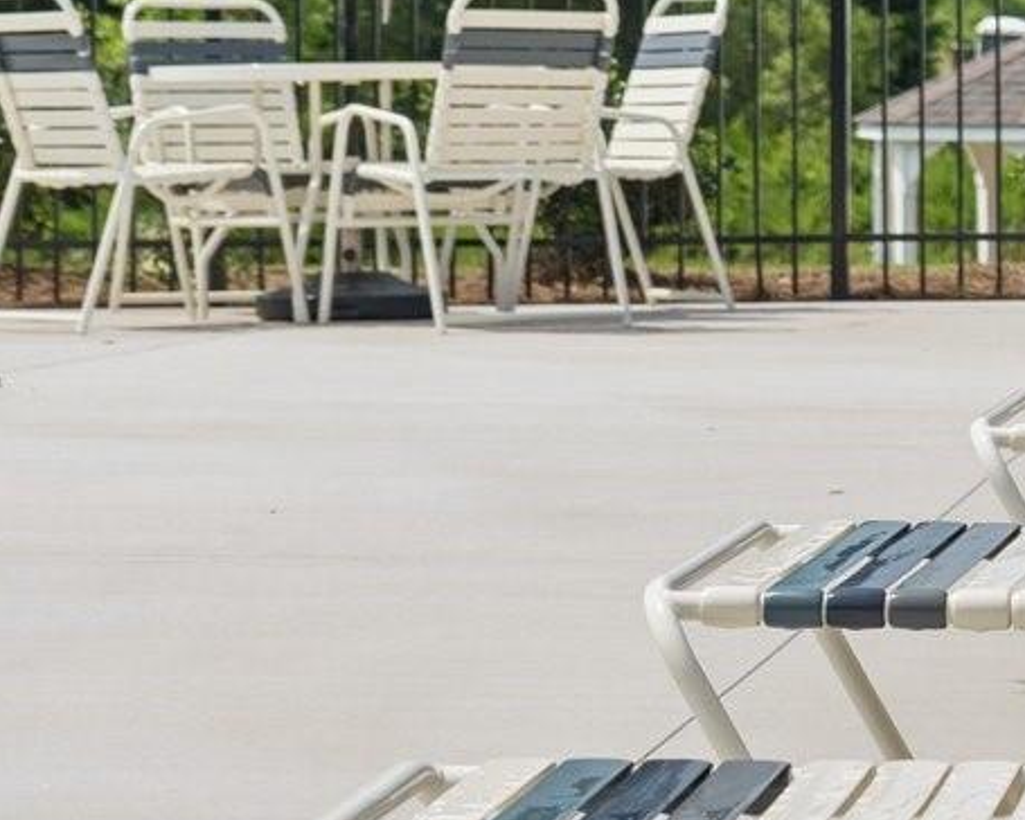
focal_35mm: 169
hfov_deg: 10.9
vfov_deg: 9.1
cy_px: 195
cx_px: 1620
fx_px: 5127
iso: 100
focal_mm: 40
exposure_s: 1/1250
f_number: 5
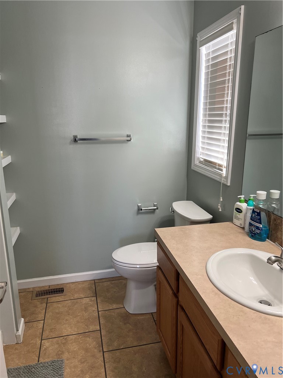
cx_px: 142
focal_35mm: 26
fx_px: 283
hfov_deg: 53.1
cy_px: 189
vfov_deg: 67.3
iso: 125
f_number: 1.5
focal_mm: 5.7
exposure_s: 1/120
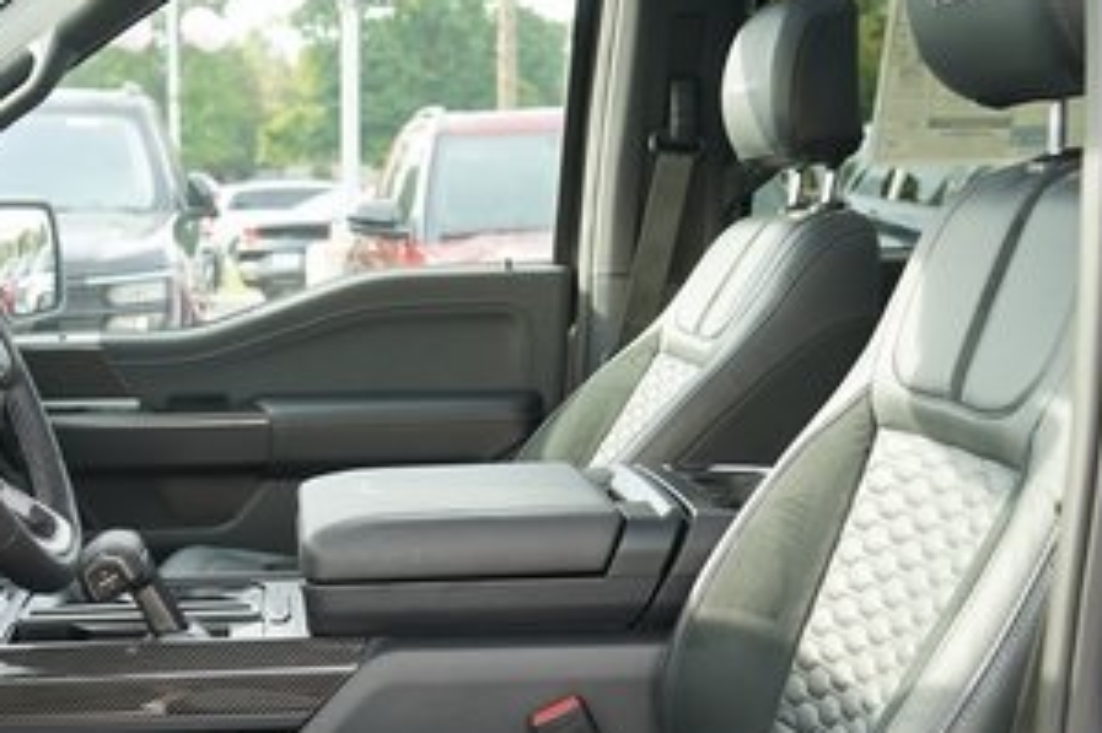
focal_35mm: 60
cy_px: 569
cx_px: 214
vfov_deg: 22.3
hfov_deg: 32.5
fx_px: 1836
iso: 100
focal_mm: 28
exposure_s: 1/60
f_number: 4.5
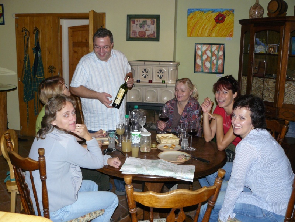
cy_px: 111
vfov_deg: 39.7
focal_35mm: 36
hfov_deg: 51.4
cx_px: 148
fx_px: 307
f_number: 2.8
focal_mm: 6
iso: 160
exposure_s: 1/30
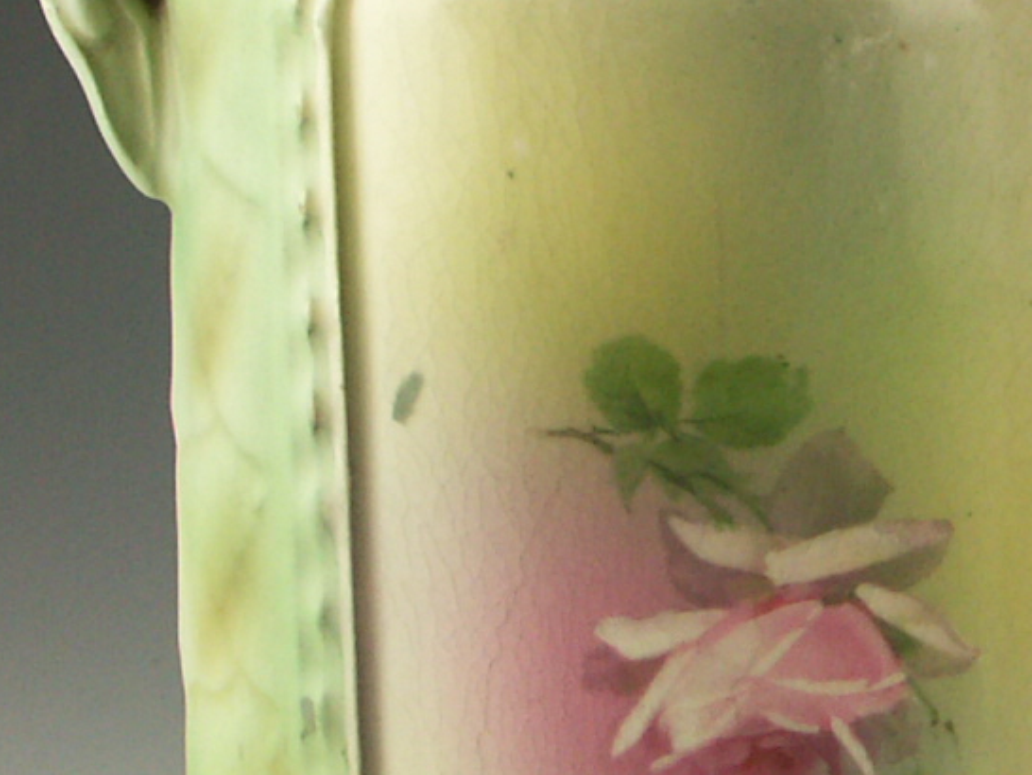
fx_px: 4772
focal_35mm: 160
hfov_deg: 12.0
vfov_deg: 9.3
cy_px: 289
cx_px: 1365
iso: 100
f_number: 3.5
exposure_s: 1/60
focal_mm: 10.71
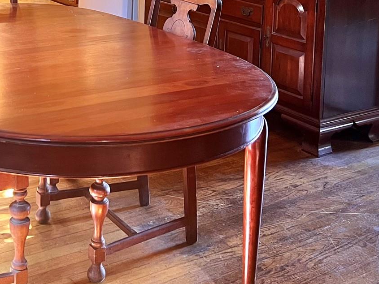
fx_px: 690
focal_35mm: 63
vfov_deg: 21.8
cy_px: -44
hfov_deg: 30.1
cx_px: 87
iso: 320
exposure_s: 1/60
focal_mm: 5.7
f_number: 1.5
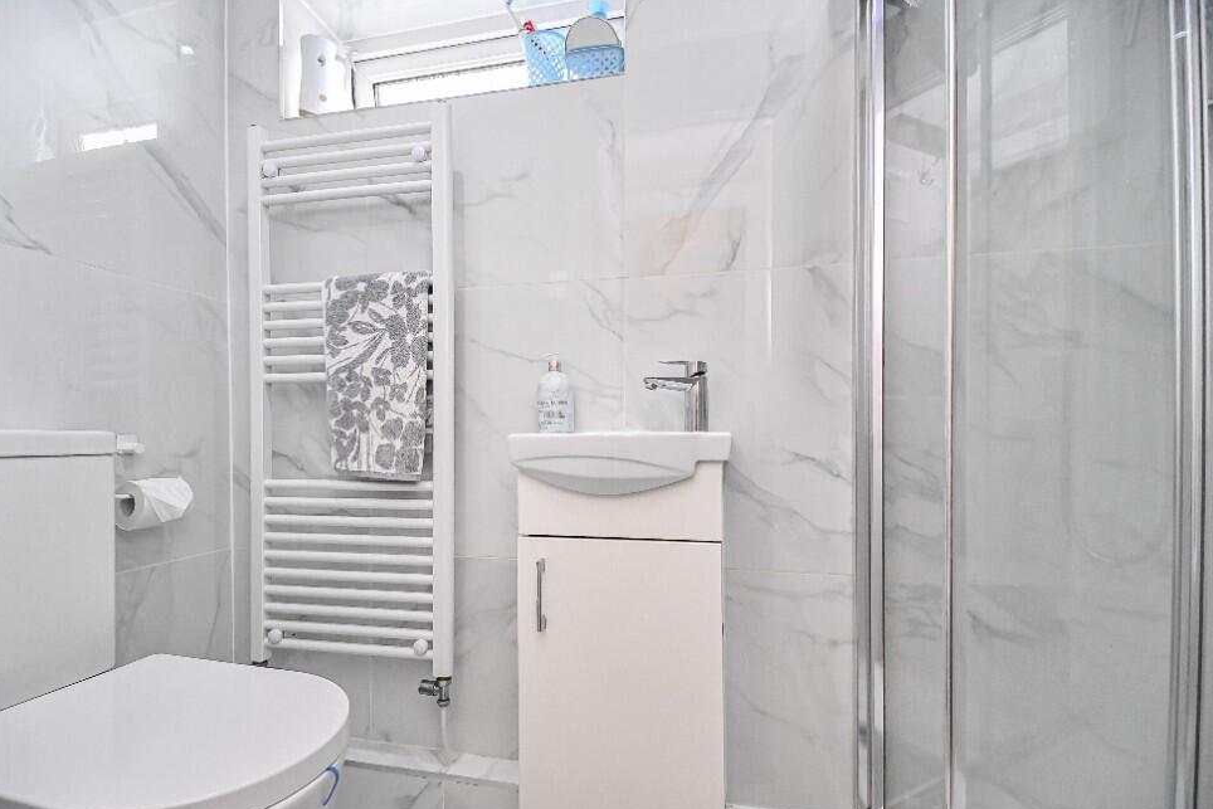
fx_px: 573
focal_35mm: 17
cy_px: 428
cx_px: 579
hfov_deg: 93.2
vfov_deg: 70.4
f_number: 5.6
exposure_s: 1/125
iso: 2500
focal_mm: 16
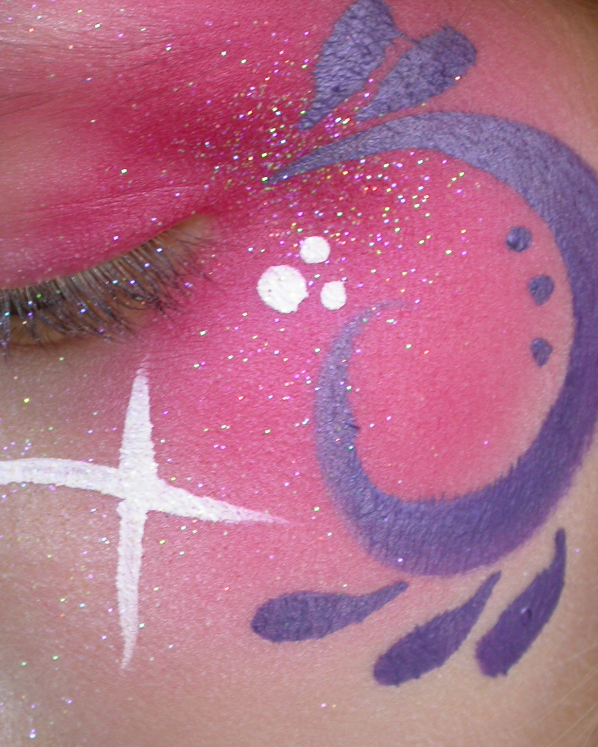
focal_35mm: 217
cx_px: 65
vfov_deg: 8.9
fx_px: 4800
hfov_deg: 7.1
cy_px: 343
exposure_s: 1/93.3
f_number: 4.8
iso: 100
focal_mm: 29.5
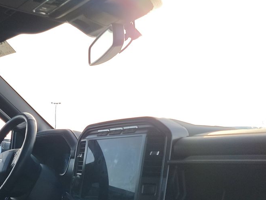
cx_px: 43
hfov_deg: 32.1
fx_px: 446
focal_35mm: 58
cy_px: 179
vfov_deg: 24.5
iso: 50
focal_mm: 6.7
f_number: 1.8
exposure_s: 1/241
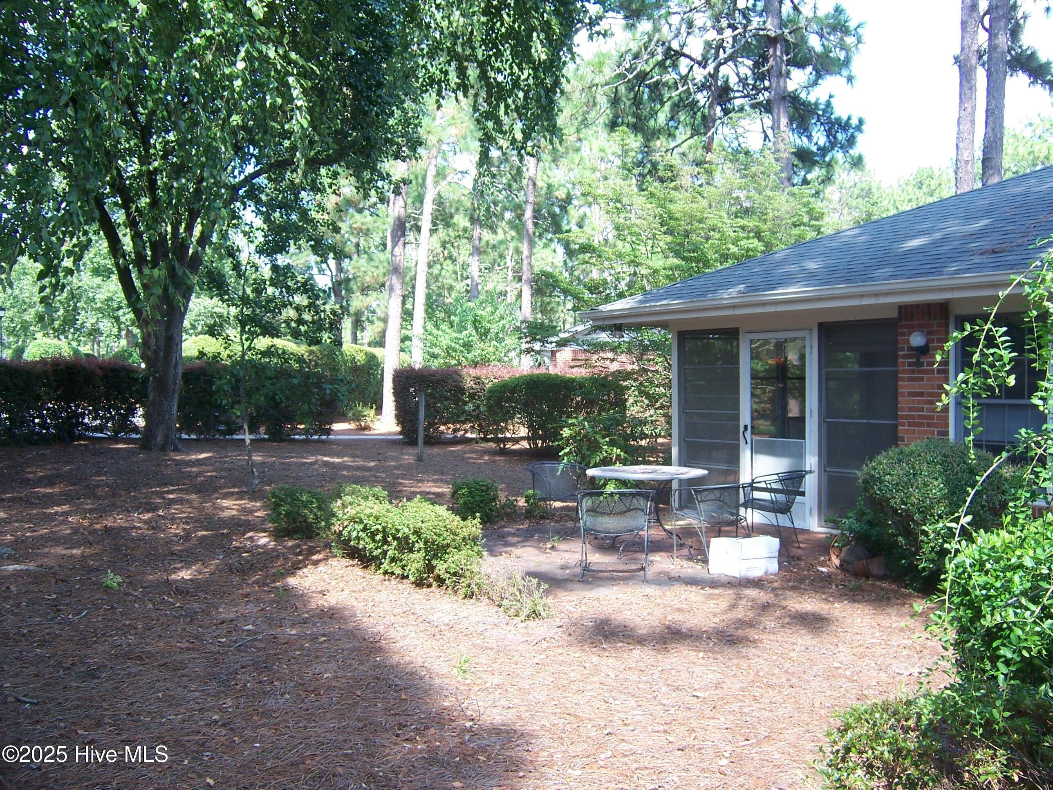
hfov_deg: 55.4
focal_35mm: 33
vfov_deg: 42.9
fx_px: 1004
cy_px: 395
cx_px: 526
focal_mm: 5.5
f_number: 3.4
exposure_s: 1/90
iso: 80
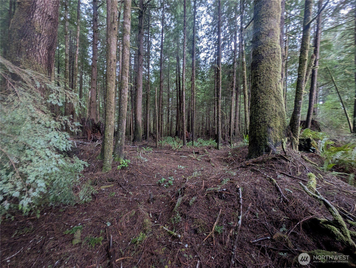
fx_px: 124
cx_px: 178
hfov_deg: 110.5
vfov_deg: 94.6
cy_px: 134
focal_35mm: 12
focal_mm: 2.23
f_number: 1.95
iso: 199
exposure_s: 1/23.8
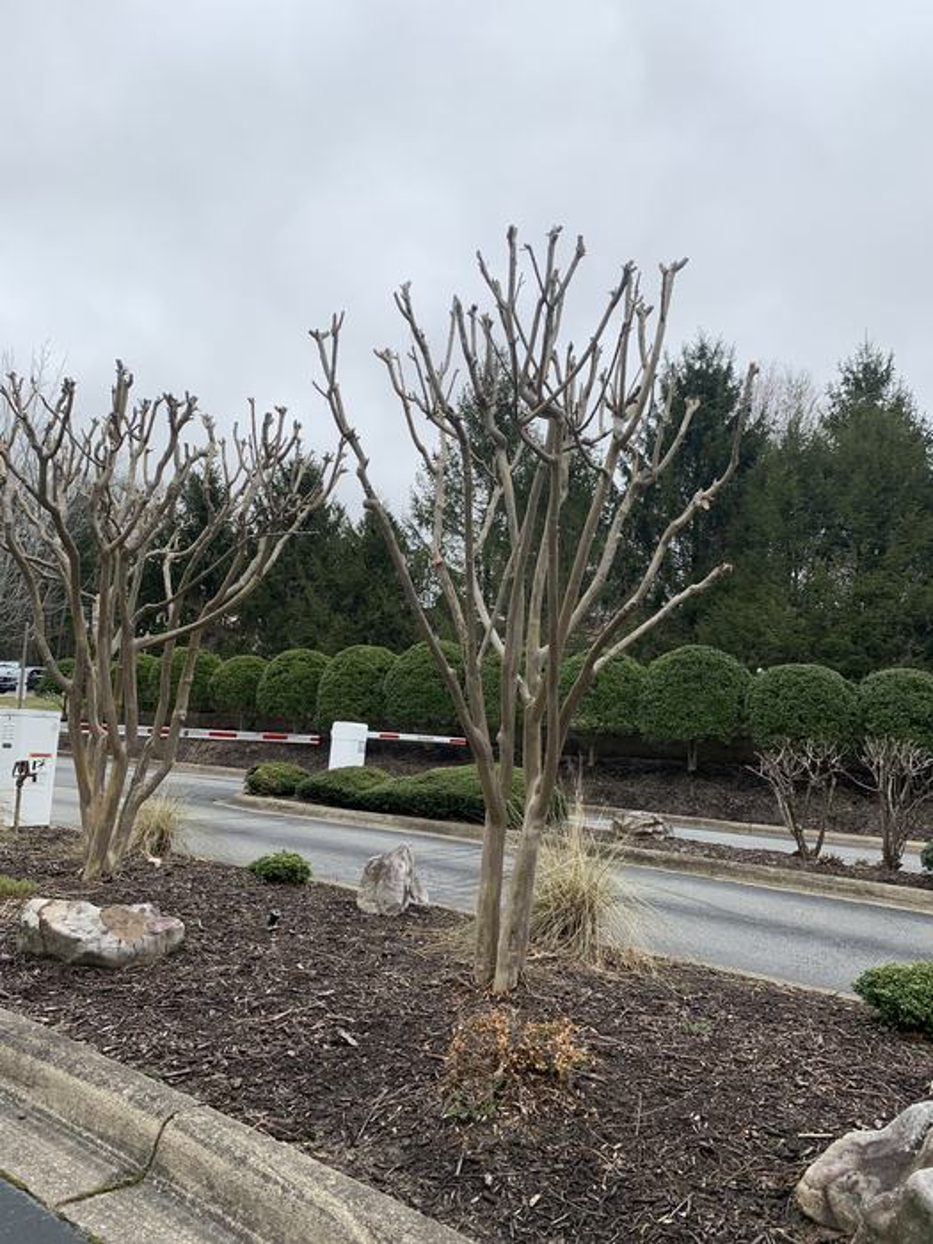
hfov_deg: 53.1
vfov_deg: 67.3
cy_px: 622
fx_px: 934
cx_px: 466
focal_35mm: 26
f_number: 1.8
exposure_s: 1/1490
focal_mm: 4.25
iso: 25
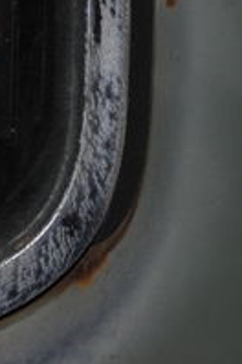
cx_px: -24
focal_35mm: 155
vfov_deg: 13.1
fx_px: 1563
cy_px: 28
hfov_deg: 8.8
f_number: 4.8
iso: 200
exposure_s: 1/60
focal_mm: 32
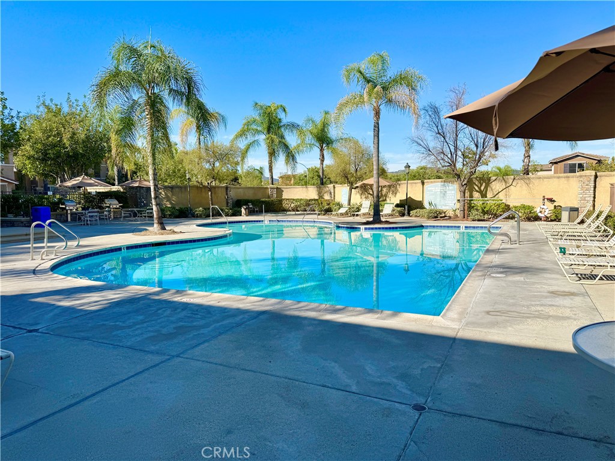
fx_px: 426
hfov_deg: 71.6
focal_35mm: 24
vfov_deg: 56.8
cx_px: 308
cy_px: 230
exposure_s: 1/4310
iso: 80
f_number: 1.78
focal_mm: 6.76
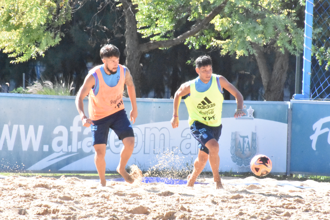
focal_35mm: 390
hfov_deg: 5.3
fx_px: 3575
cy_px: 110
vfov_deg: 3.5
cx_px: 165
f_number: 32
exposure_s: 1/640
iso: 16000
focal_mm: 260
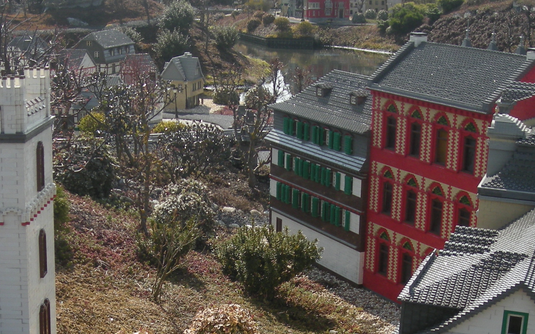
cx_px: 199
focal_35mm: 72
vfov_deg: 17.7
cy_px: 337
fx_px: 1050
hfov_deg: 28.5
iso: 64
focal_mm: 5.7
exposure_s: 1/203
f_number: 5.7
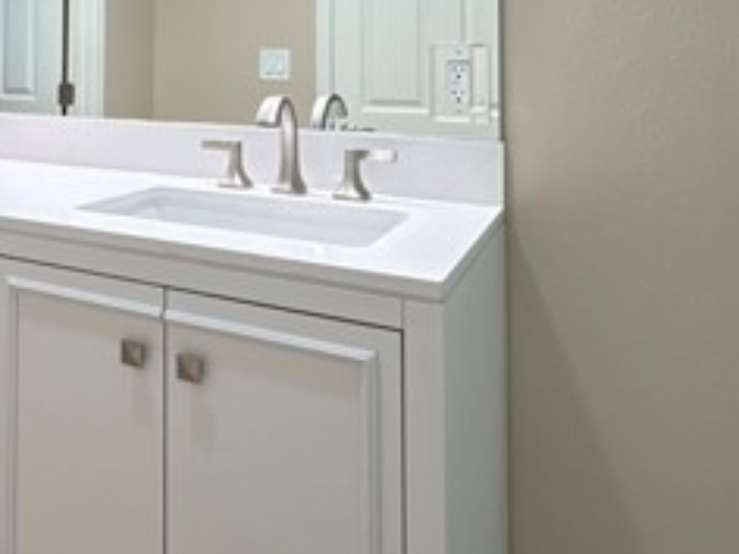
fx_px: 811
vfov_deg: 35.1
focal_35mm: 38
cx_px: 44
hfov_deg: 43.7
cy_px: 38
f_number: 2.2
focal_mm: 2.22
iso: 125
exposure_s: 1/120
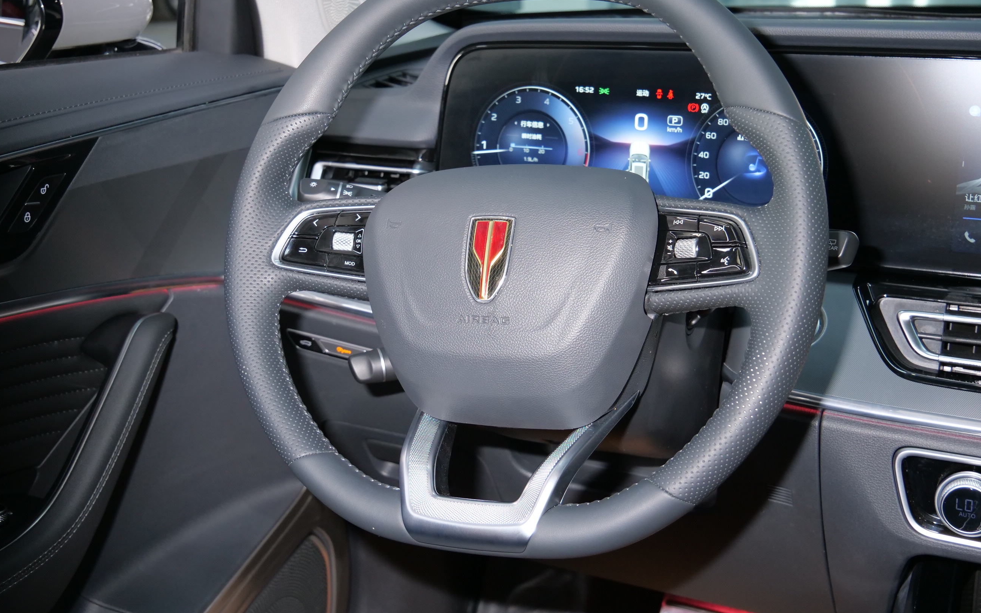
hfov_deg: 42.6
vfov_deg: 27.4
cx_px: 492
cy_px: 251
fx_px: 1256
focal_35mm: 47
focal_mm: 22
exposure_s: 1/30
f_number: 4.2
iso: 800
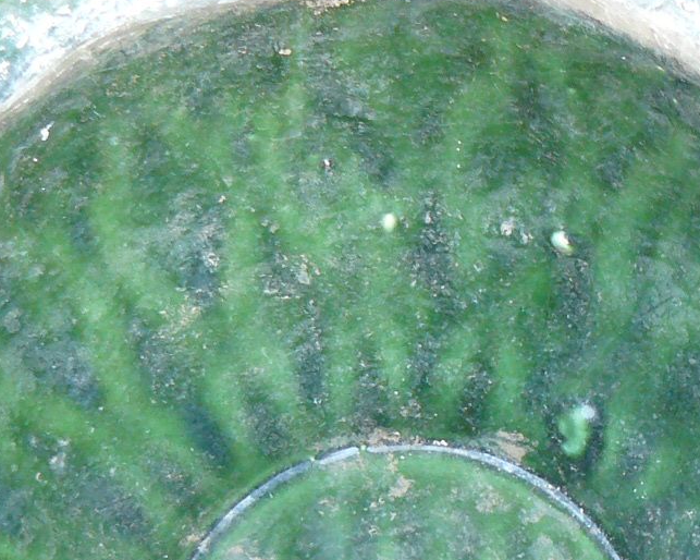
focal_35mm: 112
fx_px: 2320
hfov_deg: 17.1
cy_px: 367
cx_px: 499
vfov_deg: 13.7
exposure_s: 1/15
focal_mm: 6
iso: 200
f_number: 2.8
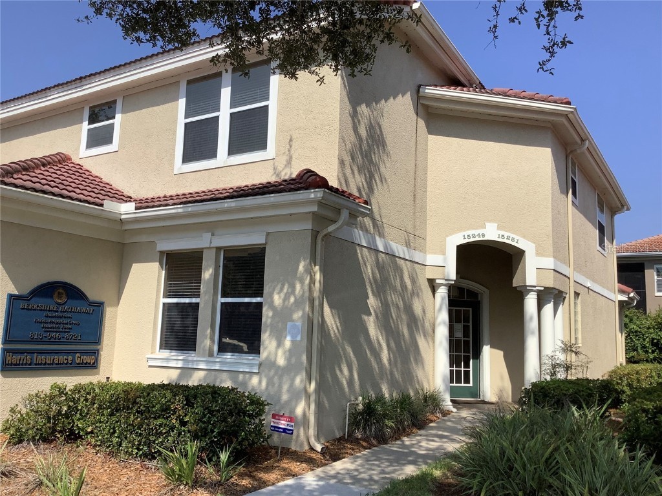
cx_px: 331
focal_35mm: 31
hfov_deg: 58.4
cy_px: 248
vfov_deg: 45.4
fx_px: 593
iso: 25
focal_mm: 3.3
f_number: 2.4
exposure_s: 1/1773
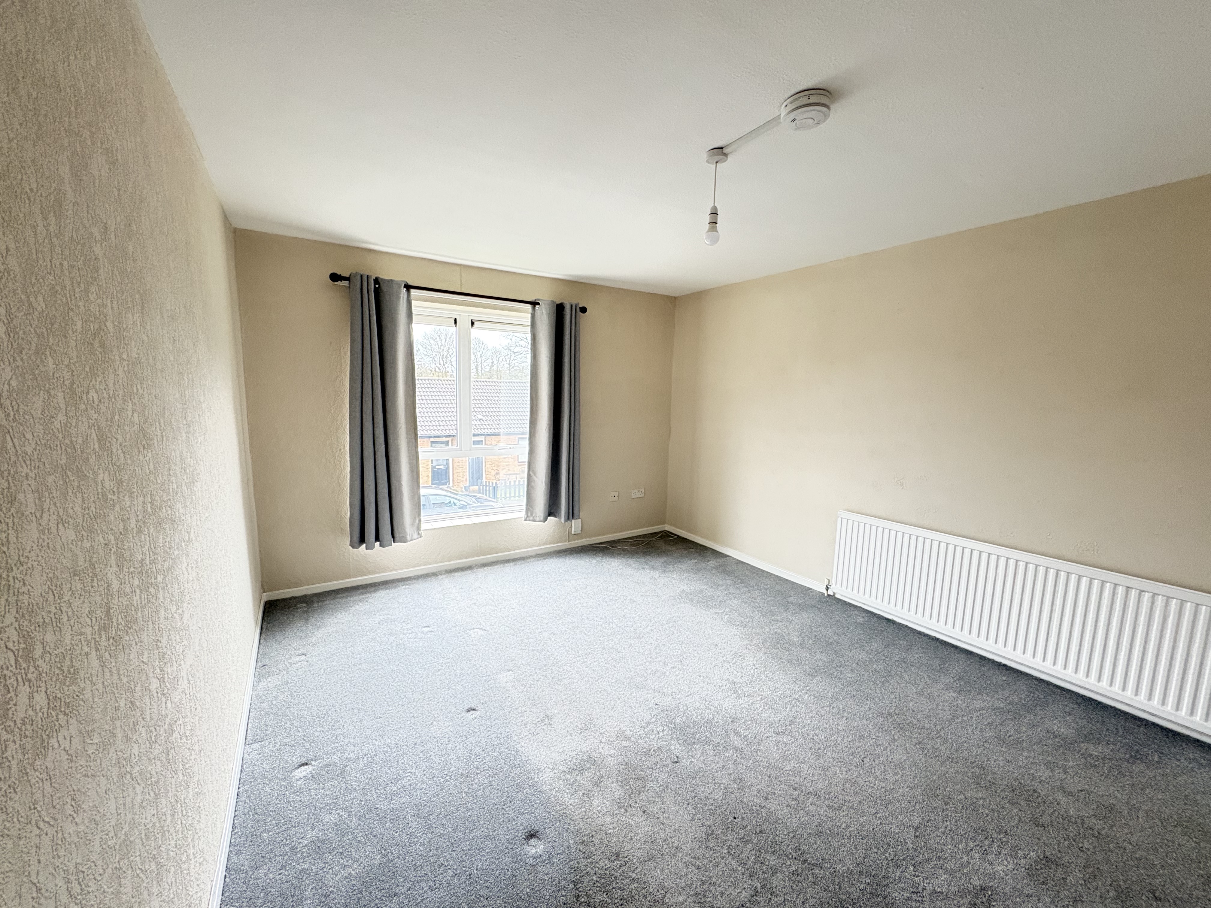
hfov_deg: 102.1
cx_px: 606
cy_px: 454
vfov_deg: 85.7
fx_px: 490
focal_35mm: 14
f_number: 2.2
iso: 500
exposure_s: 1/60
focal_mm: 2.22
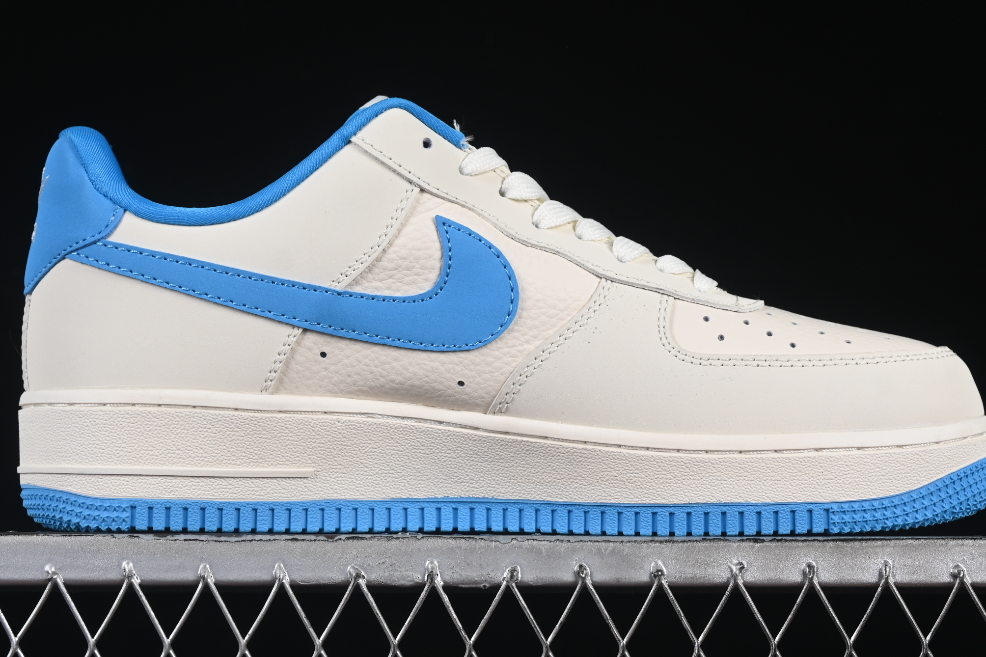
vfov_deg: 13.2
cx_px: 492
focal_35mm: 104
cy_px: 251
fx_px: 2848
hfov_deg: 19.6
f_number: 8
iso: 160
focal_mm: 50
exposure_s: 1/80
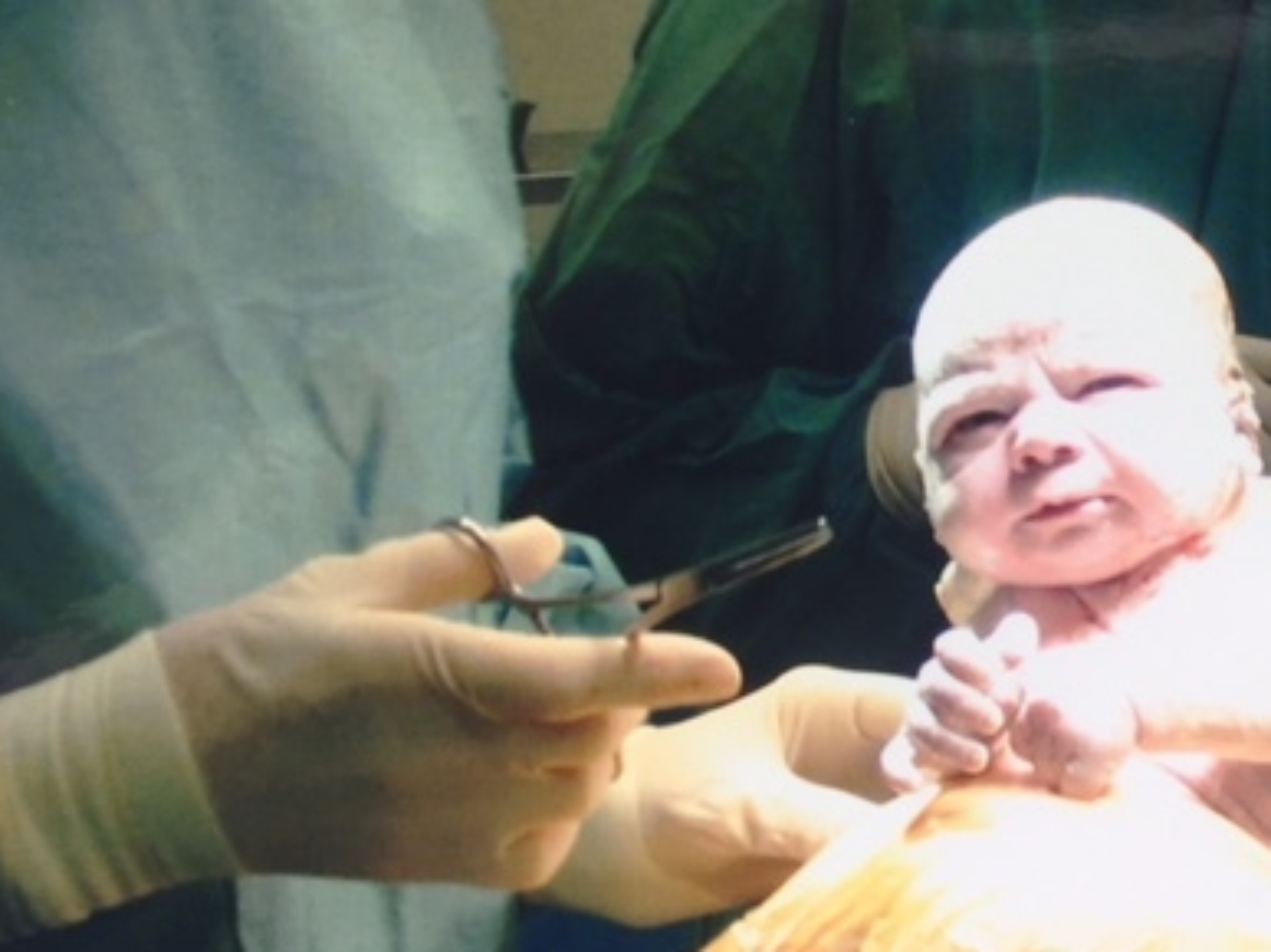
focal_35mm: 48
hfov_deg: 38.1
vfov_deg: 29.9
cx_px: 1028
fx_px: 1762
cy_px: 263
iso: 32
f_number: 2.2
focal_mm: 4.15
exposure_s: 1/100
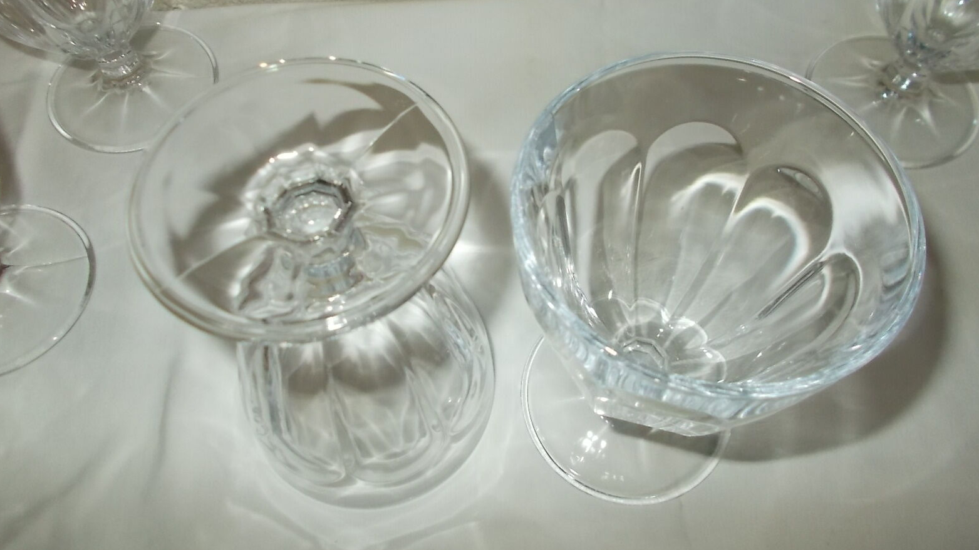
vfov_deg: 40.1
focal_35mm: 29
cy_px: 233
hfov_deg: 66.1
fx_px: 753
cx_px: 494
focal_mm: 4.6
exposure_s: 1/25
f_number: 3.2
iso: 200
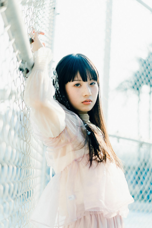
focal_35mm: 55
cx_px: 76
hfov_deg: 24.6
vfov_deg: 36.2
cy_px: 114
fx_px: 348
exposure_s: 1/2000
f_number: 1.8
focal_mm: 55
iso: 100
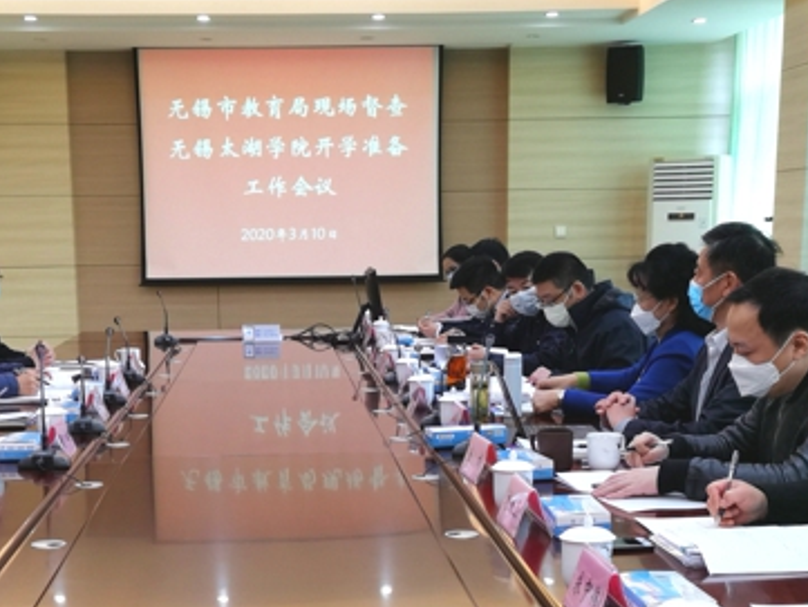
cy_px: 540
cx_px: 331
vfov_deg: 22.4
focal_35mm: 64
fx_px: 1494
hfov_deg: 30.2
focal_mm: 5.56
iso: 100
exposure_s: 1/100
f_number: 1.6
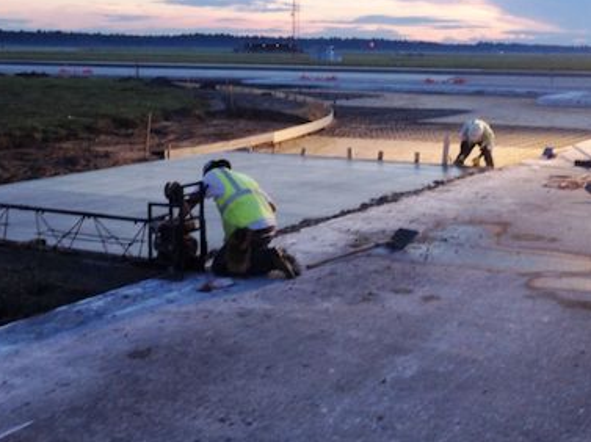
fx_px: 1058
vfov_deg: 23.2
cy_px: 69
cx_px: 280
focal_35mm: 62
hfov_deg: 31.2
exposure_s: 1/40
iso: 50
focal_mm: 4.28
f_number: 2.4
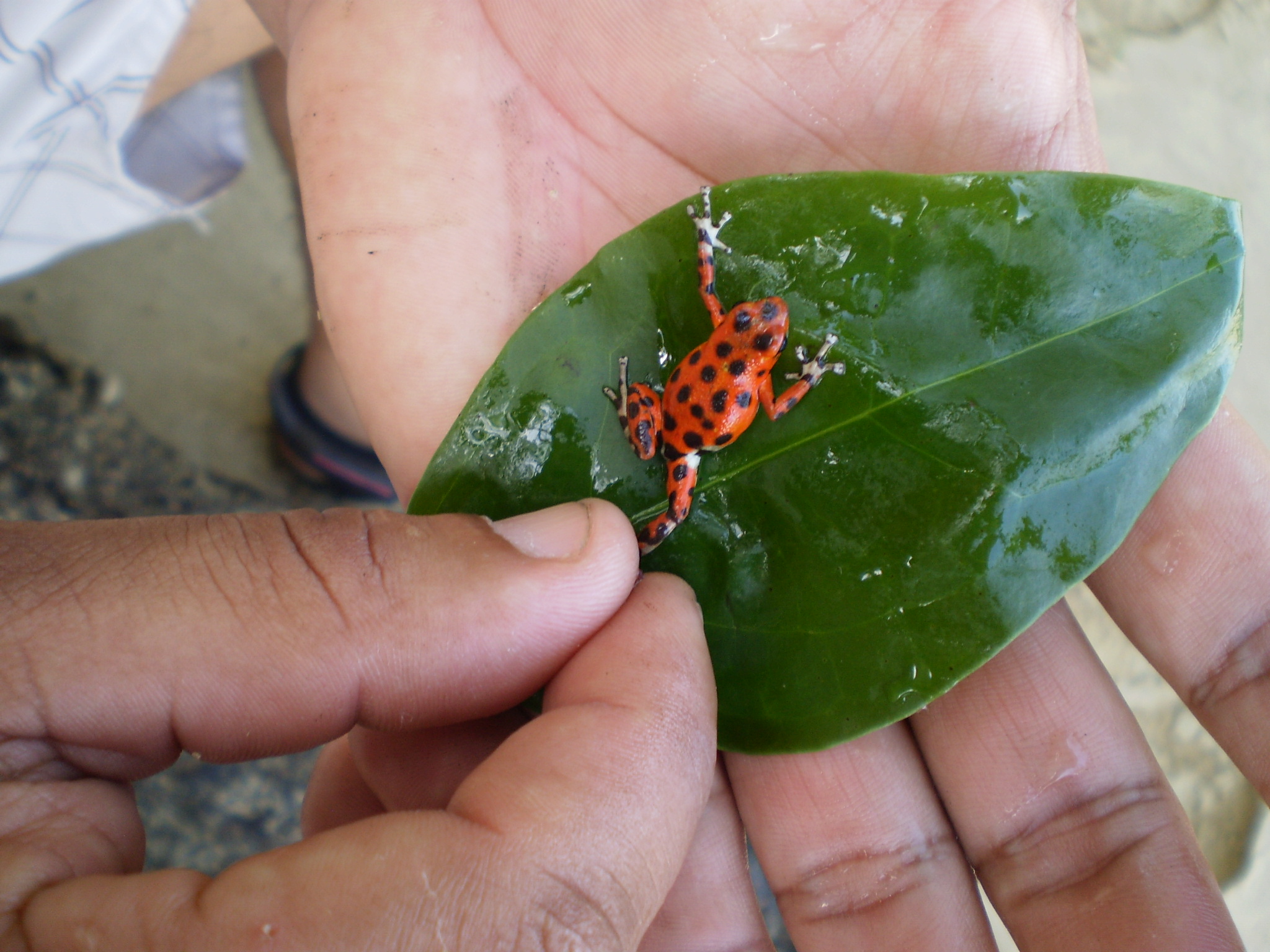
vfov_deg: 39.7
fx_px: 1321
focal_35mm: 36
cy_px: 476
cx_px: 635
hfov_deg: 51.4
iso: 64
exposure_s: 1/50
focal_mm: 6.3
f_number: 3.1
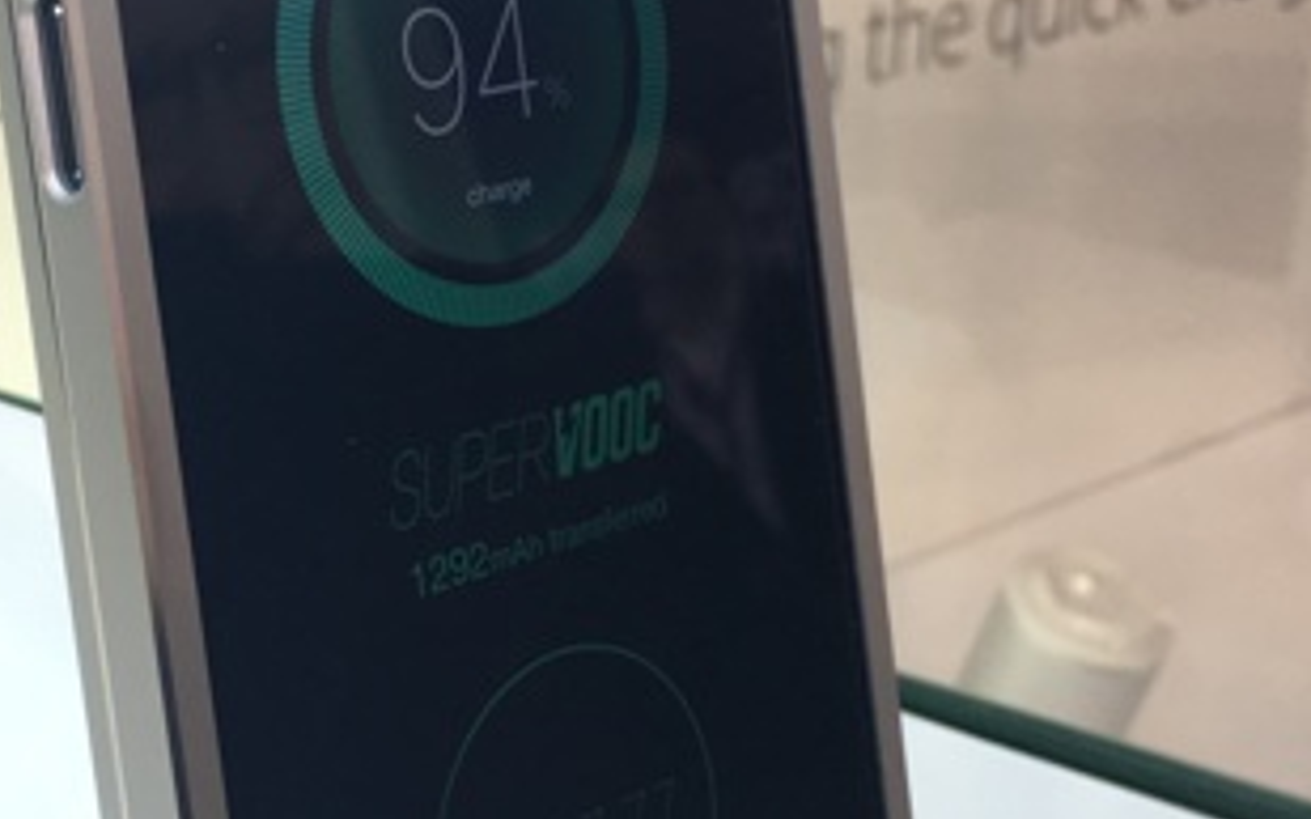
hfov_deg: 27.6
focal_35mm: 73
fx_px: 2608
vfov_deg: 17.7
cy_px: 206
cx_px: 235
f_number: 2.2
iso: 50
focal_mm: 4.15
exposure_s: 1/33
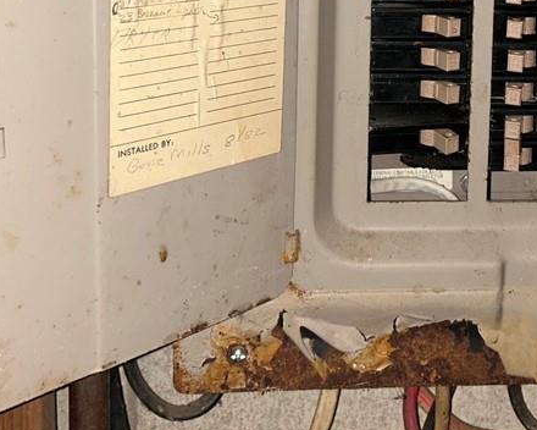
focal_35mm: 59
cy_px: -33
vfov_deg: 24.2
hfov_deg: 31.8
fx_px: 938
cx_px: 347
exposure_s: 1/32
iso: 32
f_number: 1.5
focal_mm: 5.7
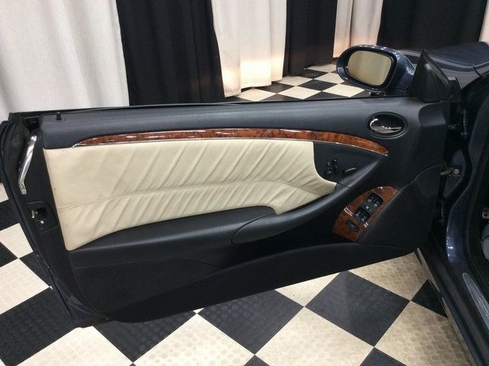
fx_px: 451
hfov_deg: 56.9
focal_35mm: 32
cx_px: 244
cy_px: 183
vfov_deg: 44.1
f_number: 2.4
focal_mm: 3.3
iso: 64
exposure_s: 1/25
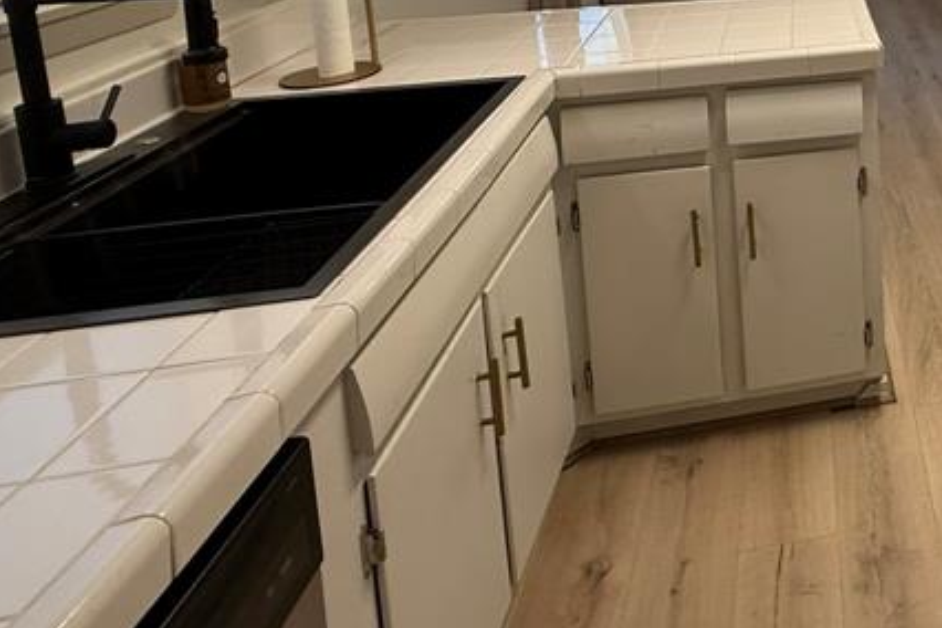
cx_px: 1004
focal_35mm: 35
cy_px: -75
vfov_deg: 32.8
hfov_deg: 43.8
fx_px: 916
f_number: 2.2
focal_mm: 2.22
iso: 160
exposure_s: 1/120
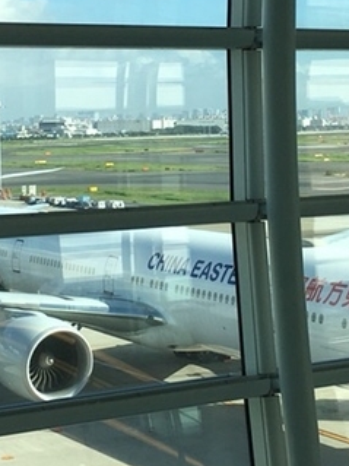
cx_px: 158
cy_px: 145
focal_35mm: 93
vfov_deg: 21.0
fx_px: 1251
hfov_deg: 15.9
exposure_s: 1/884
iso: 25
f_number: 2.2
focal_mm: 4.15
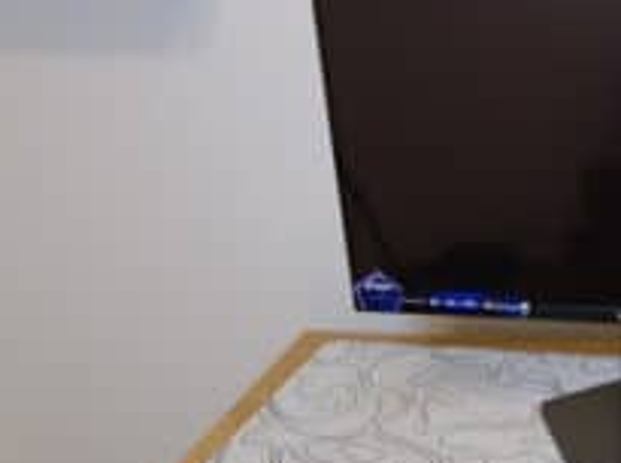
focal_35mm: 44
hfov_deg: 39.2
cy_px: 272
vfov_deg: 32.7
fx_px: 788
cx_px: 585
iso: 3200
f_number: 5.6
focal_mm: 16
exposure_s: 1/90
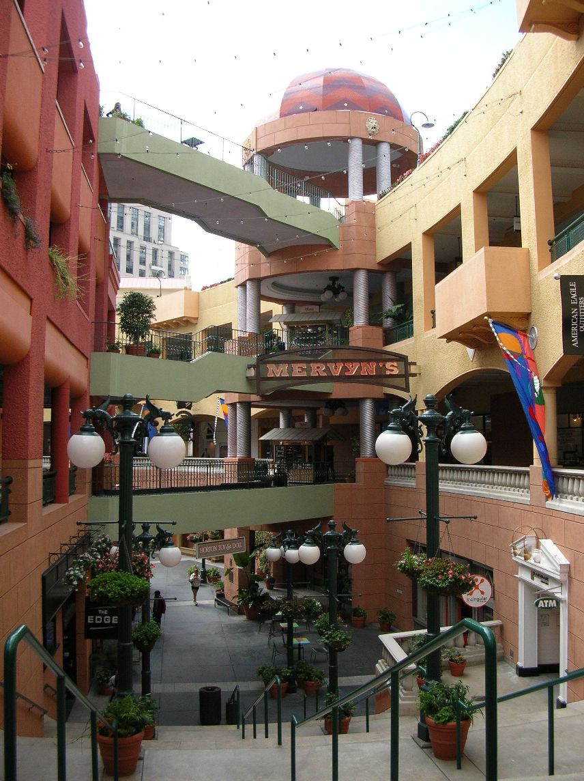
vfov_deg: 52.7
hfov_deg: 40.6
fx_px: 788
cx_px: 292
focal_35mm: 35
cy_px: 390
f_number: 2.8
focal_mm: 5.8
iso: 50
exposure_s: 1/330
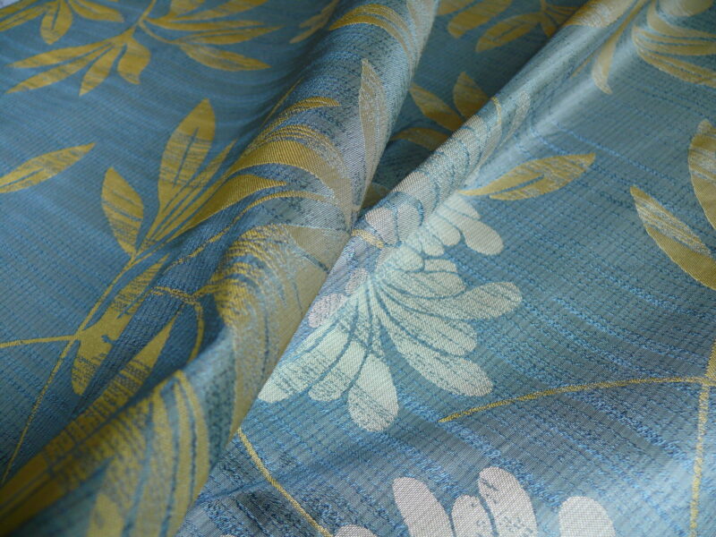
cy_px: 268
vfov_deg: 40.7
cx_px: 358
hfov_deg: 52.6
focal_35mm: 35
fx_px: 724
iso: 100
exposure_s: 1/80
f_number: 2.8
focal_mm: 7.4
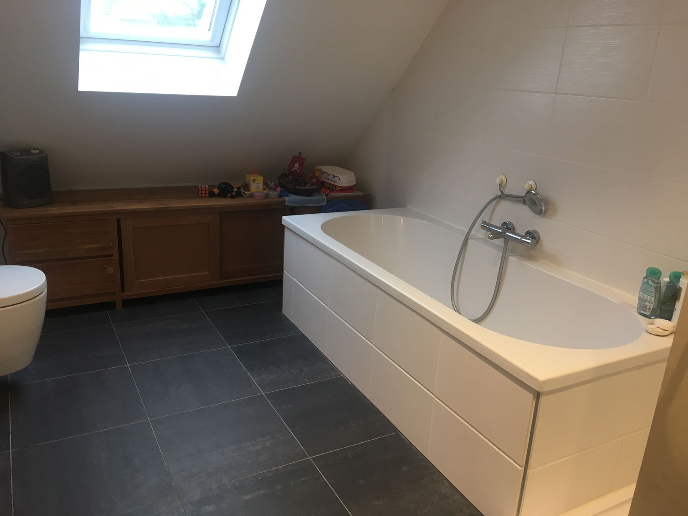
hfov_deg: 61.7
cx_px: 344
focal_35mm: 29
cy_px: 258
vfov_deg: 48.2
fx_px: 576
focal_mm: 4.15
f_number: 2.2
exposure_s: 1/33
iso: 50
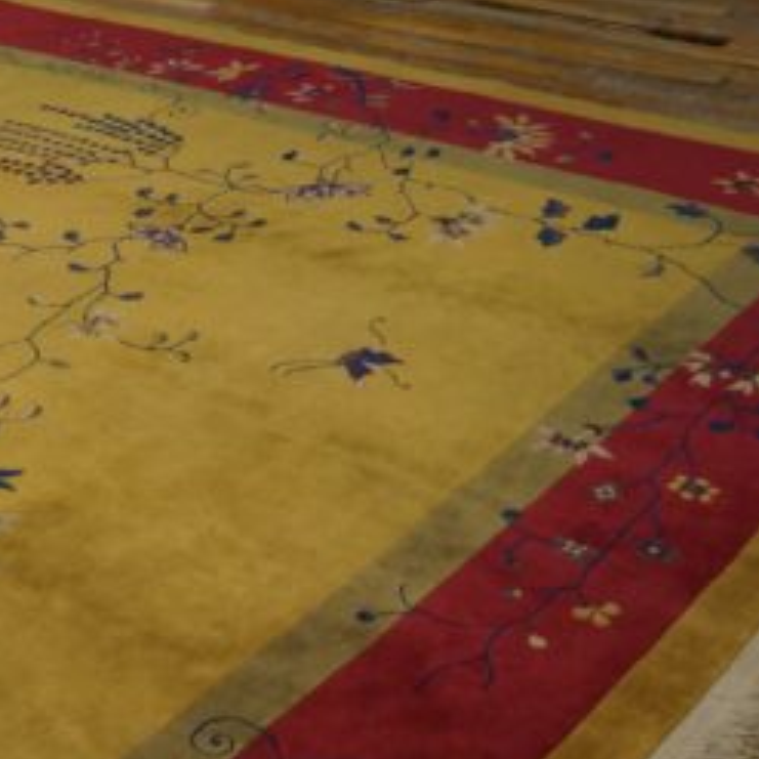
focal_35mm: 62
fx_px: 1538
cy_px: 561
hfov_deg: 25.1
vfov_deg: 27.4
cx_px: -138
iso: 400
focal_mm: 20
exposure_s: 1/60
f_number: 4
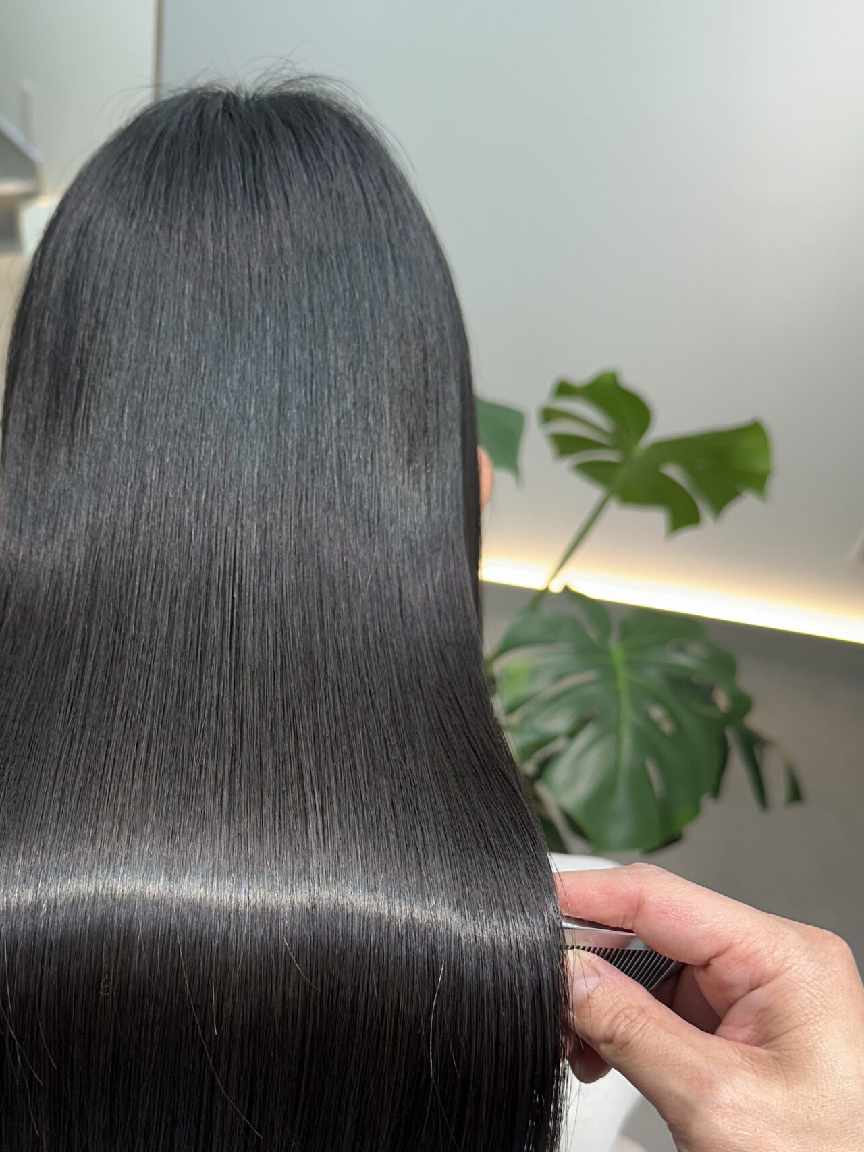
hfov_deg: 39.0
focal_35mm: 36
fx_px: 1198
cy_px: 779
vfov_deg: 50.3
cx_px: 264
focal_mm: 6.86
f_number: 1.78
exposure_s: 1/100
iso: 50
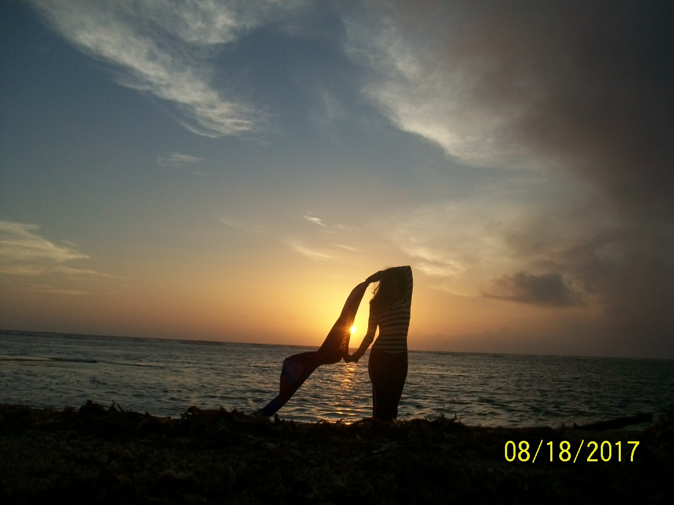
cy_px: 252
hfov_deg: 54.0
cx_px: 337
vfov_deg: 41.8
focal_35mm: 34
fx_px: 662
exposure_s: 1/1250
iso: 80
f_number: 5.5
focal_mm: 5.7
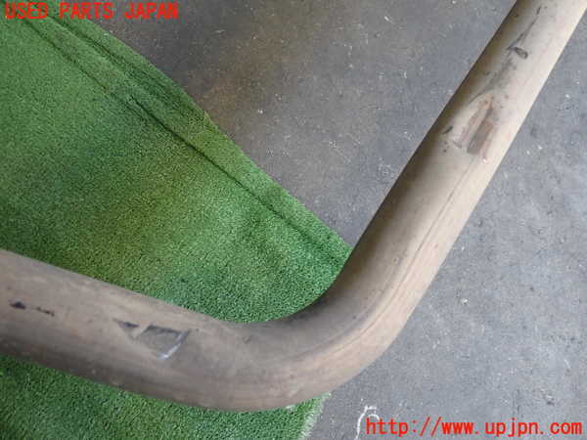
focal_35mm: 30
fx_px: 509
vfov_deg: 46.8
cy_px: 220
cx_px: 294
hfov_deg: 60.0
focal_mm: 5.4
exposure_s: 1/80
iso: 200
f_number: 2.3
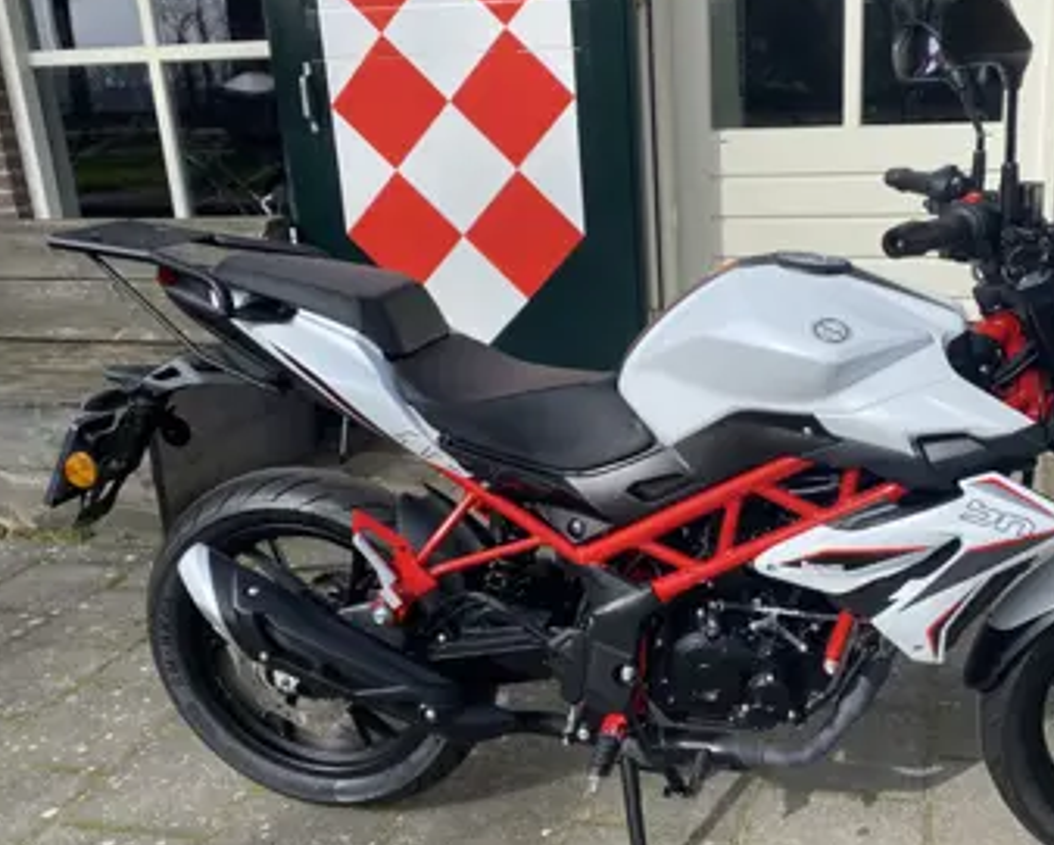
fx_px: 1124
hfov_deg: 49.4
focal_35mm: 36
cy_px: 490
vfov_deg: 41.1
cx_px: 702
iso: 32
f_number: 1.8
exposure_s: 1/2625
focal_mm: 4.25
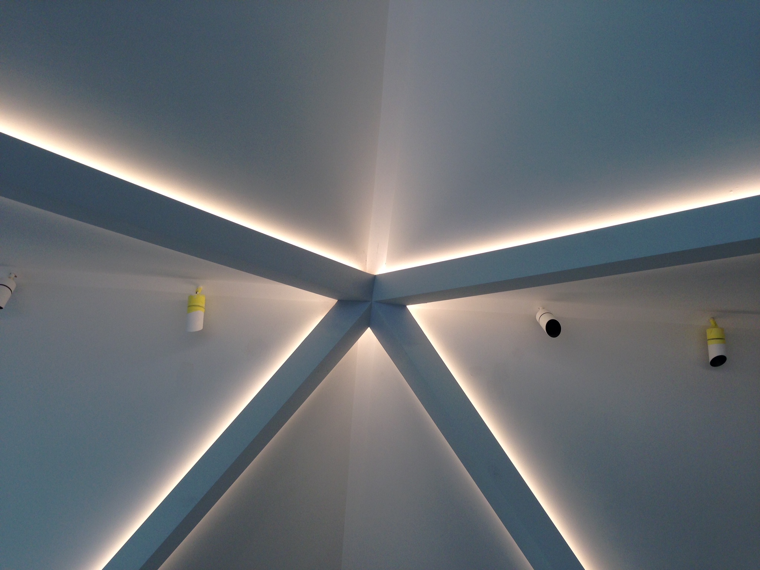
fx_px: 725
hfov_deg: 55.4
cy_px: 285
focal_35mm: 33
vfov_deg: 42.9
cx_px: 380
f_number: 2.4
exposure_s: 1/131
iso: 50
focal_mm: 4.12
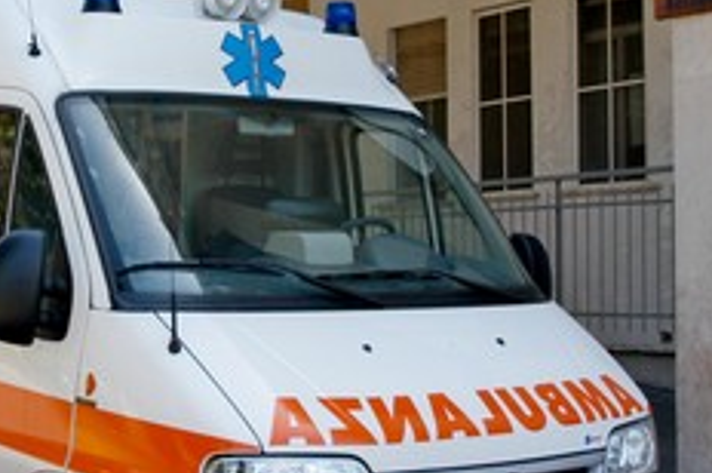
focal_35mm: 70
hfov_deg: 28.2
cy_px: 206
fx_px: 1390
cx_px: 163
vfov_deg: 19.3
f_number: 7.1
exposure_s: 1/180
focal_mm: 17
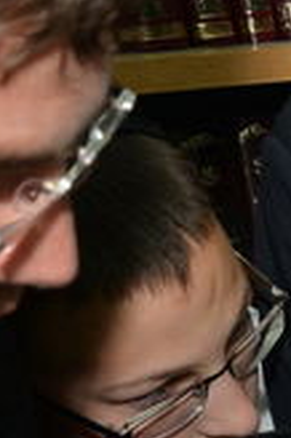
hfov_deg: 6.3
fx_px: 2138
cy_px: 716
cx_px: 1191
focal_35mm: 176
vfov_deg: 11.1
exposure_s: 1/160
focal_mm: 24
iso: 500
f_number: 5
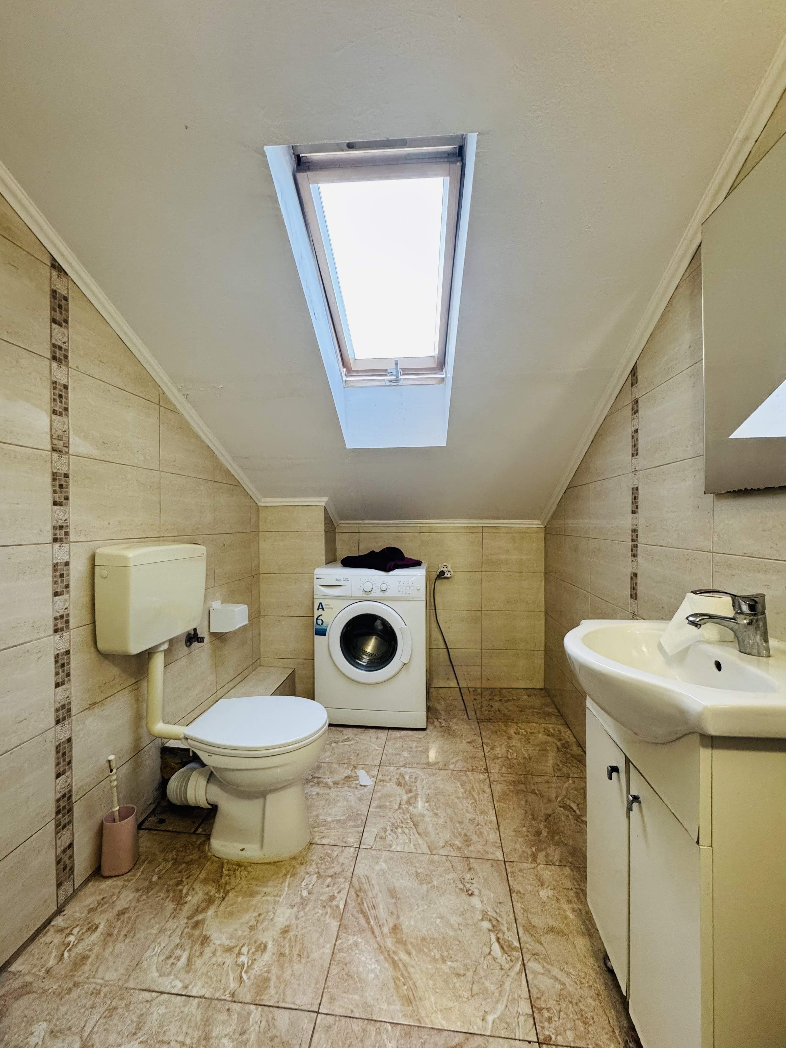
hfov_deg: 85.7
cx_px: 393
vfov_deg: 102.1
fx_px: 424
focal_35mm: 14
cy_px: 524
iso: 250
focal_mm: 2.22
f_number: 2.2
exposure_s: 1/100
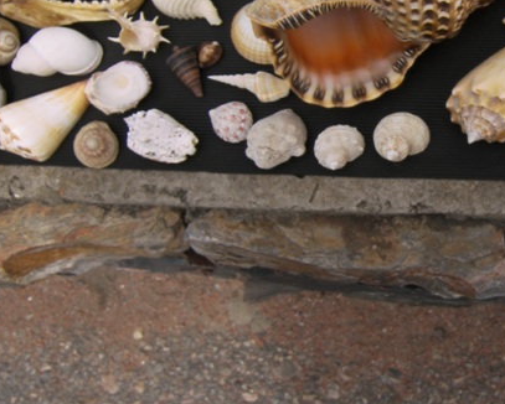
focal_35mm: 46
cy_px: 133
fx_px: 688
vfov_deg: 32.5
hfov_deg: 38.0
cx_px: 442
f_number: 2.8
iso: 50
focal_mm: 5
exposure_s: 1/1250
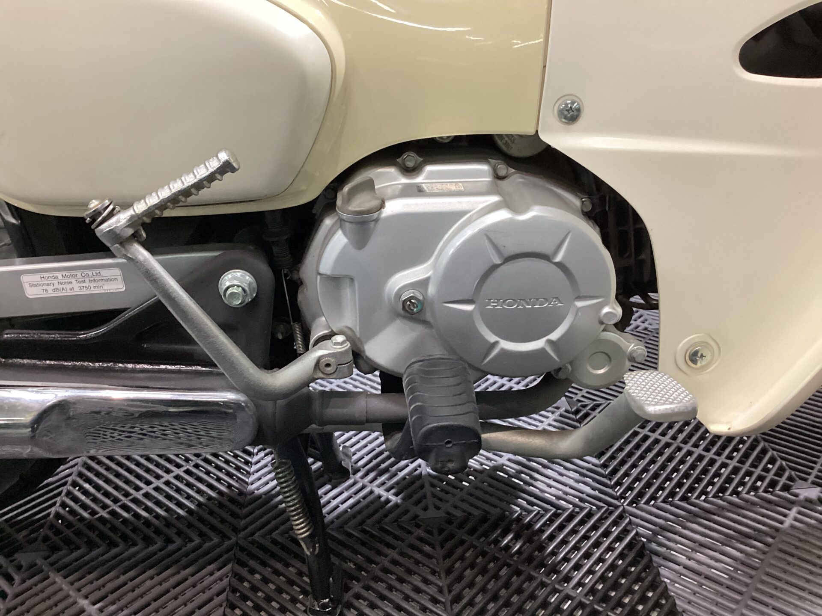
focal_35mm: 31
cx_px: 411
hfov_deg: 58.4
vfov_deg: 45.4
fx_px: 736
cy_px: 308
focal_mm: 3.3
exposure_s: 1/60
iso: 200
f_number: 2.4
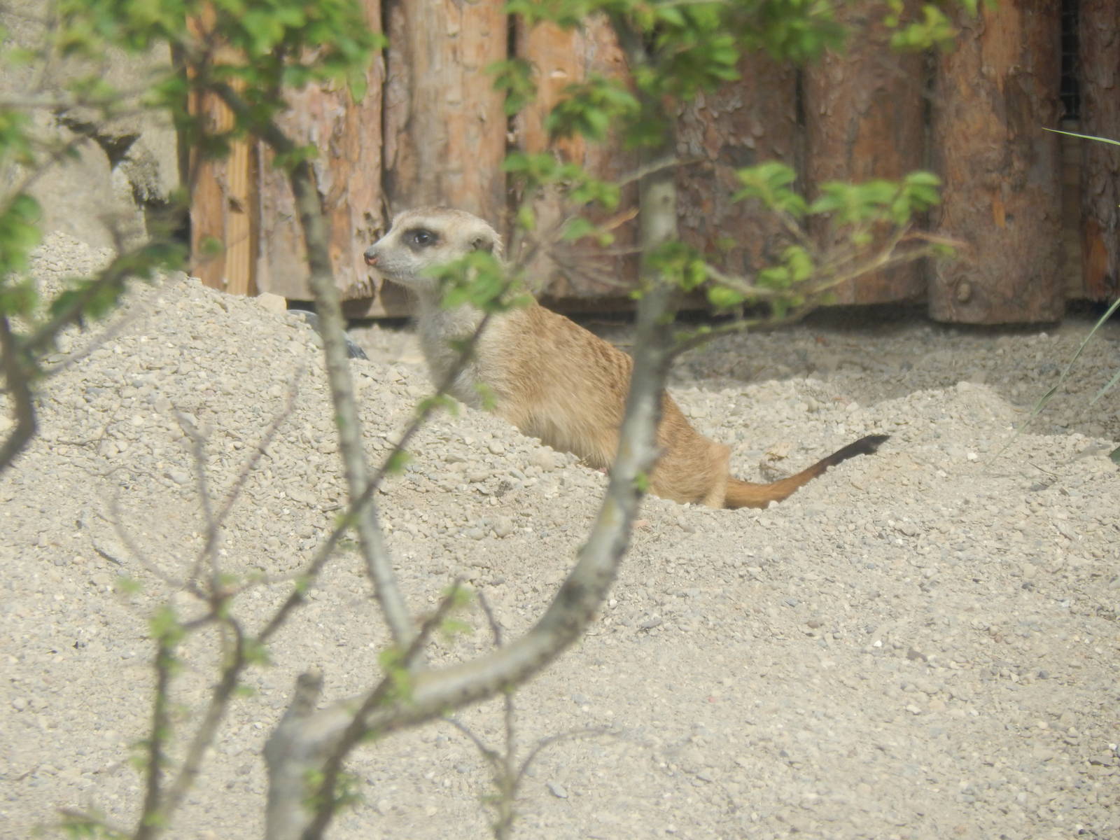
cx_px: 560
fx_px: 15951
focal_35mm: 493
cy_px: 420
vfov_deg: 3.0
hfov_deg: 4.0
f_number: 5.8
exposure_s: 1/320
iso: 125
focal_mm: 88.6
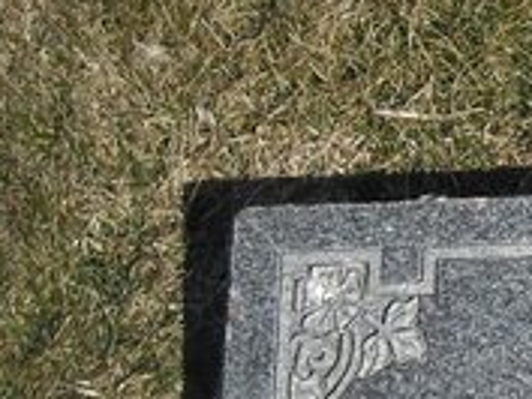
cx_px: 1022
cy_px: 340
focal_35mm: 174
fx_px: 2676
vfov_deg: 8.5
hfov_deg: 10.5
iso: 64
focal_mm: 7.1
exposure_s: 1/323
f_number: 6.1
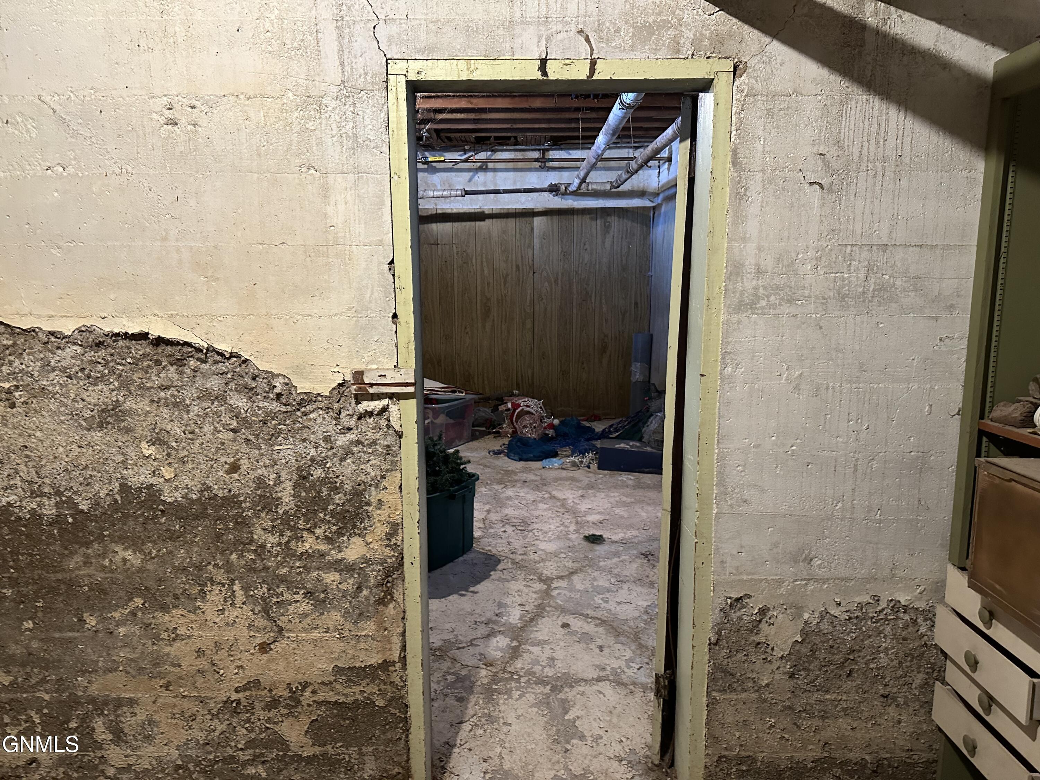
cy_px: 390
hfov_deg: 71.6
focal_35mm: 24
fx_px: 721
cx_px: 520
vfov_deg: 56.8
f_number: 1.78
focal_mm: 6.86
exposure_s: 1/40
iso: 640
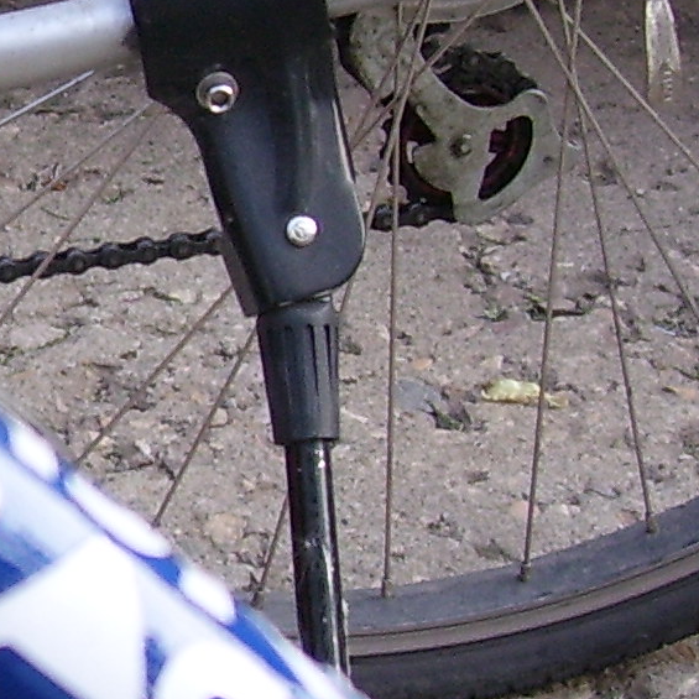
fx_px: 3130
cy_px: 272
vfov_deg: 12.7
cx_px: -319
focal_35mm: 137
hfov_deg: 12.2
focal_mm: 5.6
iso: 80
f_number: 2.7
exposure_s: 1/60
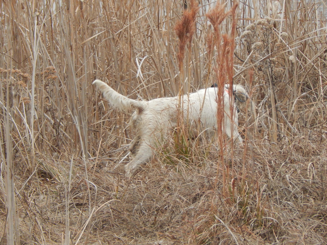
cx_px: 164
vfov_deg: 4.3
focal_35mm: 346
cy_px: 122
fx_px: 3268
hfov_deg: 5.7
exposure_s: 1/125
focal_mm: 62.2
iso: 400
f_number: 5.7
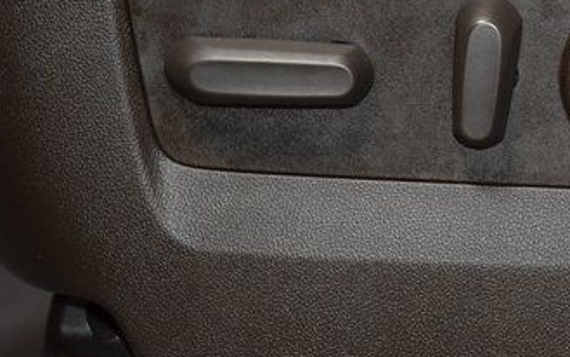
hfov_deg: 10.0
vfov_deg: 6.3
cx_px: 487
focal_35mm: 208
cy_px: 75
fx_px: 3233
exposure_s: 1/50
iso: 2200
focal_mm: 70
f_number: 4.5
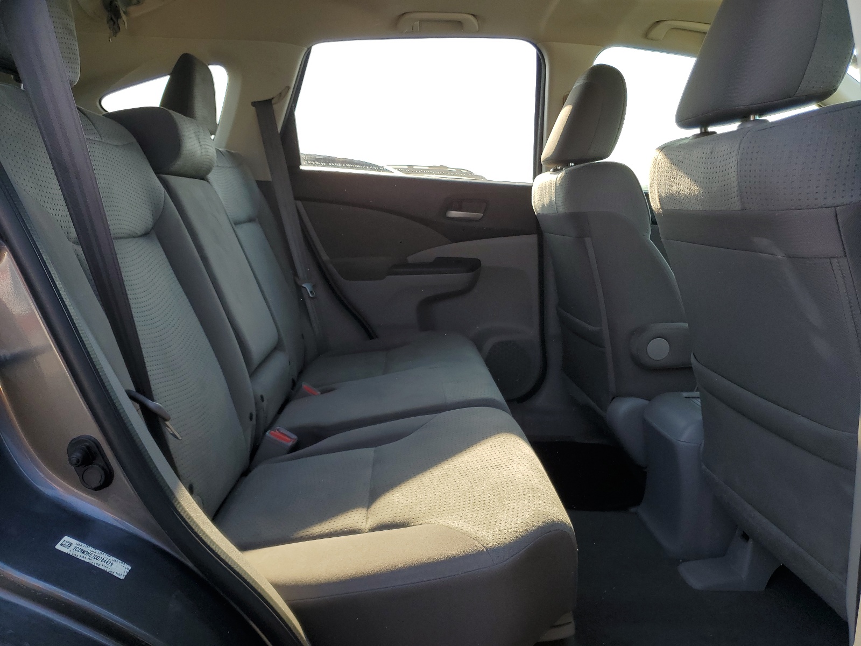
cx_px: 430
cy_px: 323
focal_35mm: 26
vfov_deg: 53.1
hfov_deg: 67.3
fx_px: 647
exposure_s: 1/455
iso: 50
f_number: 1.5
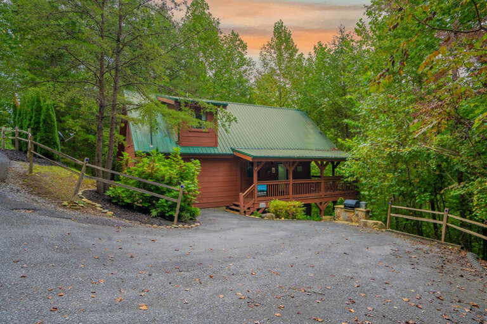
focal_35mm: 20
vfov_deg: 61.9
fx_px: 271
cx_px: 244
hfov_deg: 84.0
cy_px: 162
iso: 250
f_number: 7.1
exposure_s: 1/80
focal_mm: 20
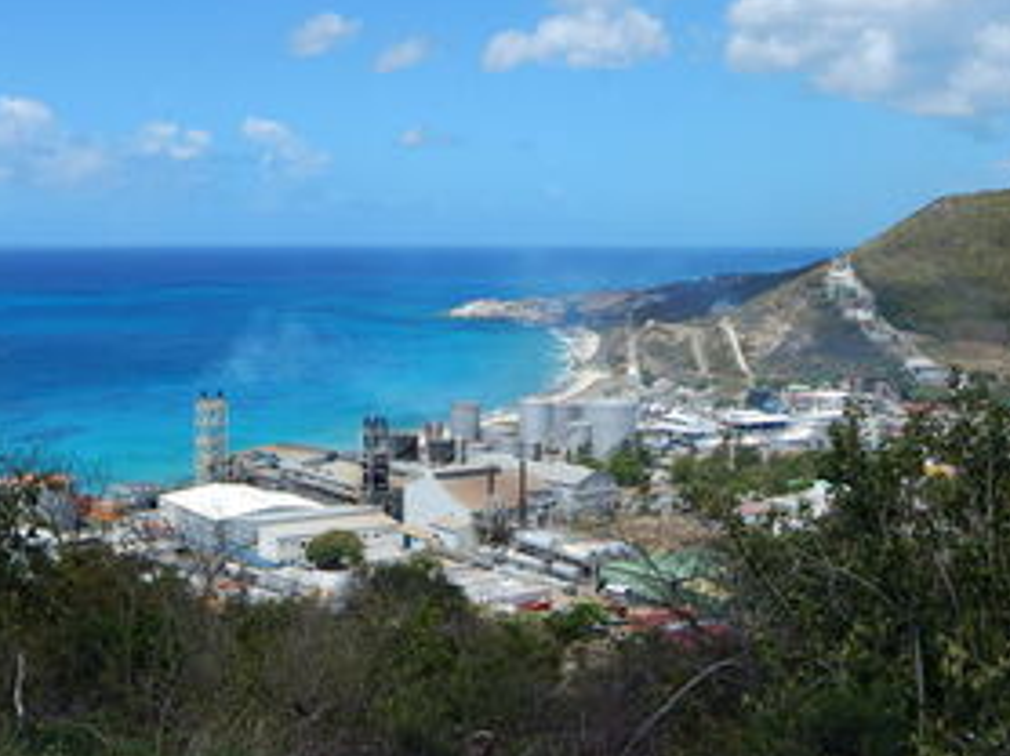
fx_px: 1428
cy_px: 269
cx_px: 421
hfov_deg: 38.8
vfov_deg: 29.5
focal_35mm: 49
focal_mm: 6.1
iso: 125
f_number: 6.7
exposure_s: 1/500
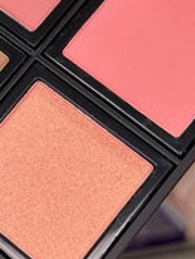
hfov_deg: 9.9
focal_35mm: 147
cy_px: 5
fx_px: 1101
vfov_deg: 13.2
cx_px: -55
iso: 50
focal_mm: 6.76
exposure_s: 1/100
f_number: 1.78
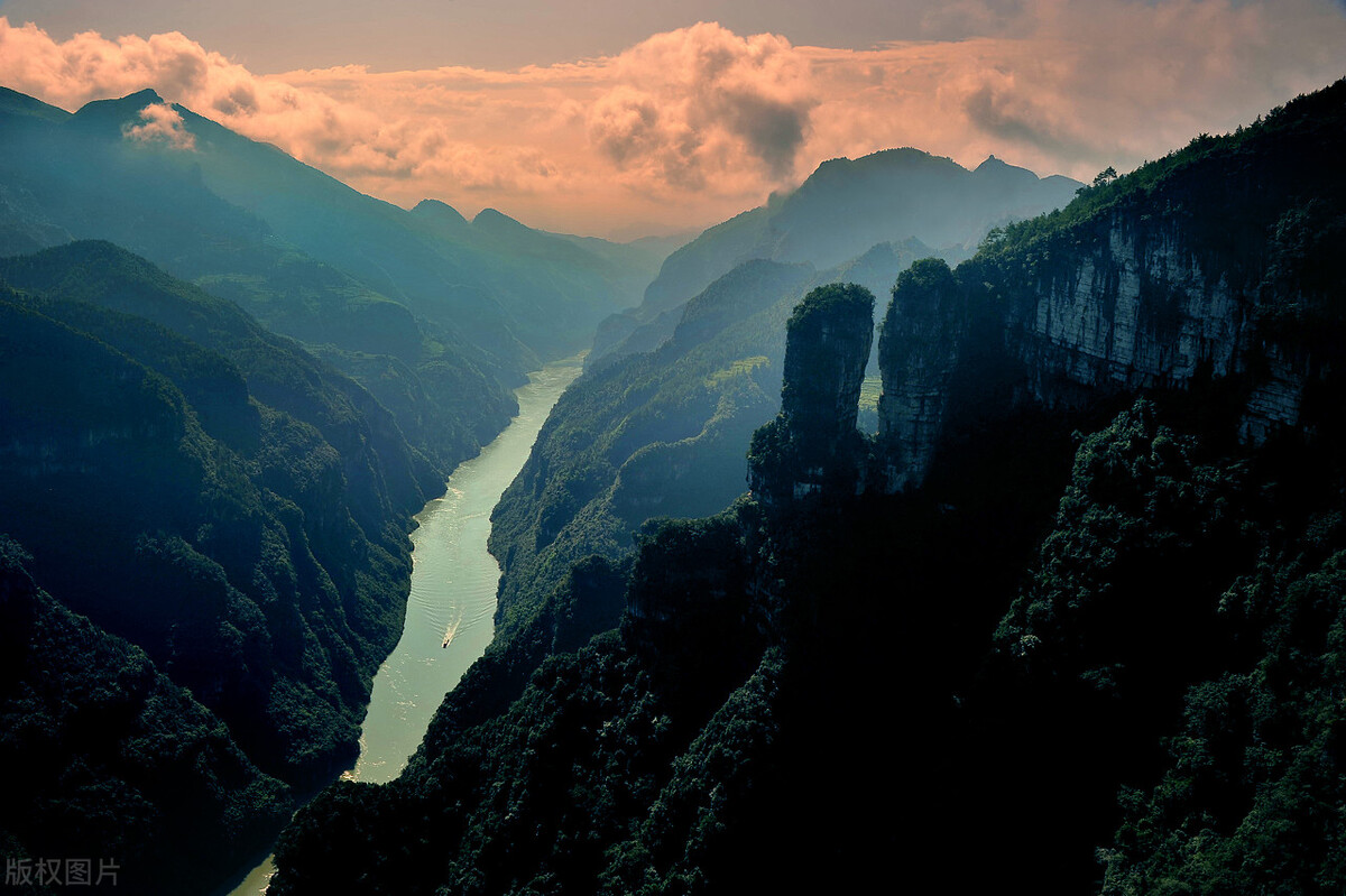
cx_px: 673
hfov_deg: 58.7
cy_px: 448
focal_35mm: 32
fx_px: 1196
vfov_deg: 41.1
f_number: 14
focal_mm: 32
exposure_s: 1/320
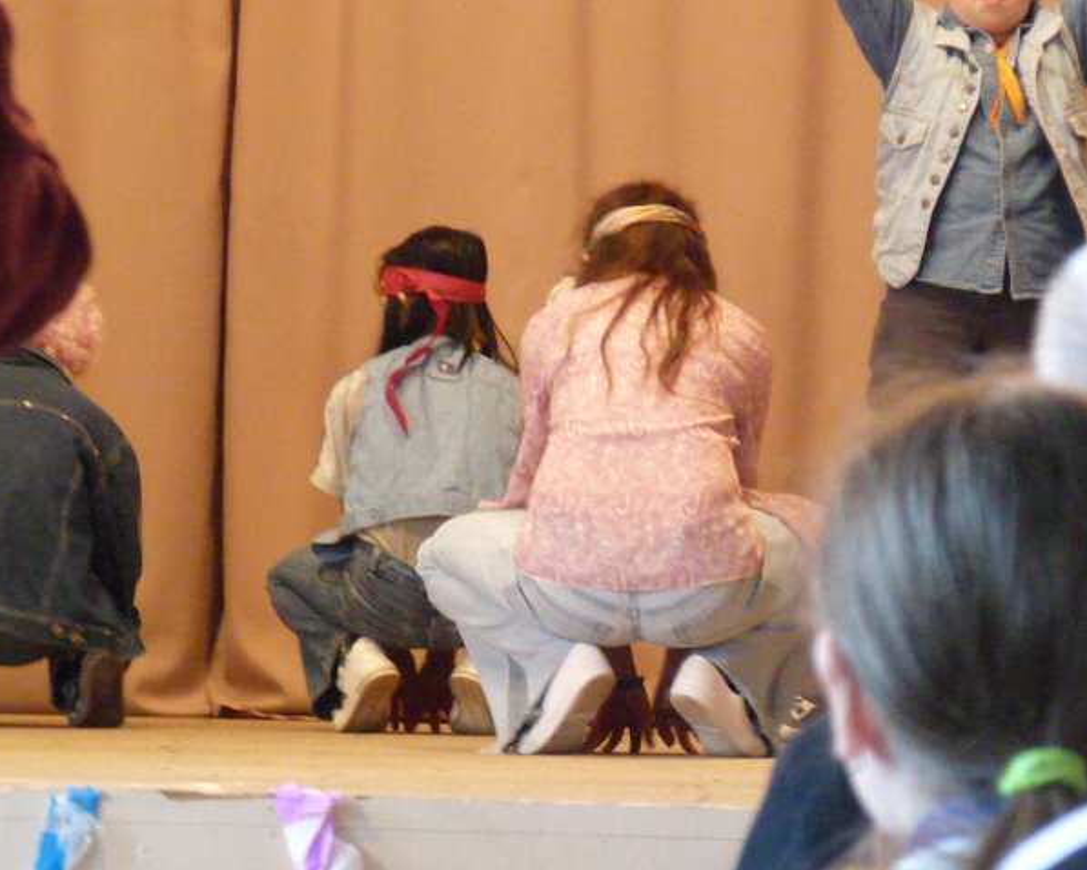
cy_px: 435
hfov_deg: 5.7
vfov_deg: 4.5
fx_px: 10974
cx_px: 568
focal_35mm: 341
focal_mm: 32.7
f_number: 3.7
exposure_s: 1/6
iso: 800
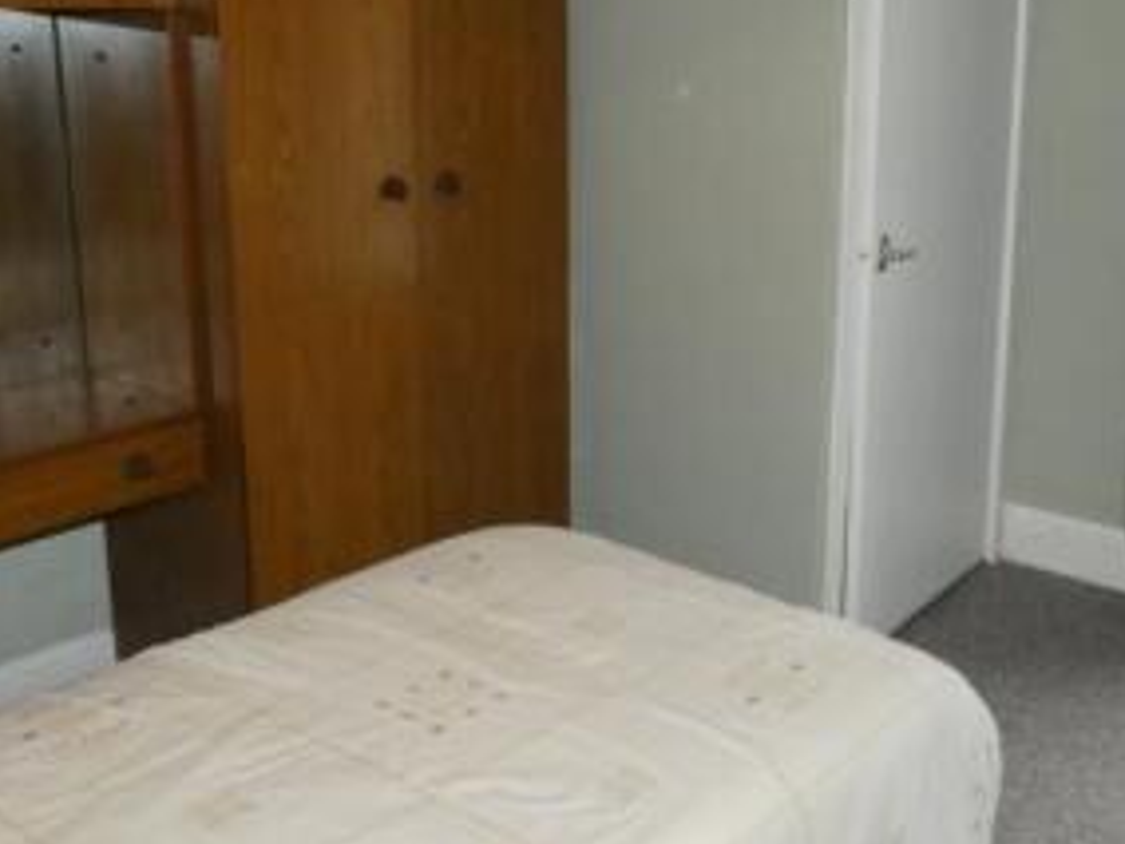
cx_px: 703
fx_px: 1332
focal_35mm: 41
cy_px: 327
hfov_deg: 45.4
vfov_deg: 35.0
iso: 640
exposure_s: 1/125
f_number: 2.8
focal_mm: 3.6
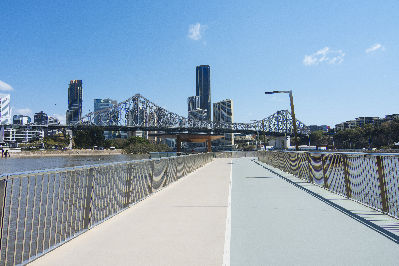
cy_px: 133
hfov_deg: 73.7
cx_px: 200
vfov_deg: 53.1
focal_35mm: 24
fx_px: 266
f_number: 9
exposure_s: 1/500
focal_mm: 16
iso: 200
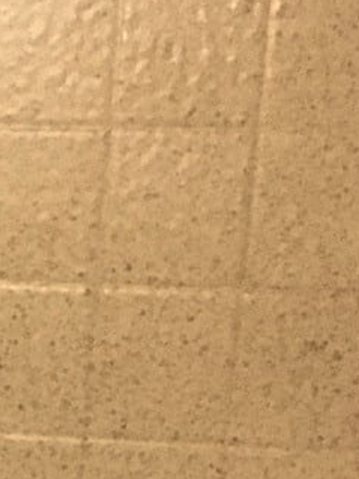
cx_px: -269
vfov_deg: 9.5
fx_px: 2574
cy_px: 1156
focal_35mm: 186
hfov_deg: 7.7
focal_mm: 4.15
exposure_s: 1/30
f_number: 2.2
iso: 160
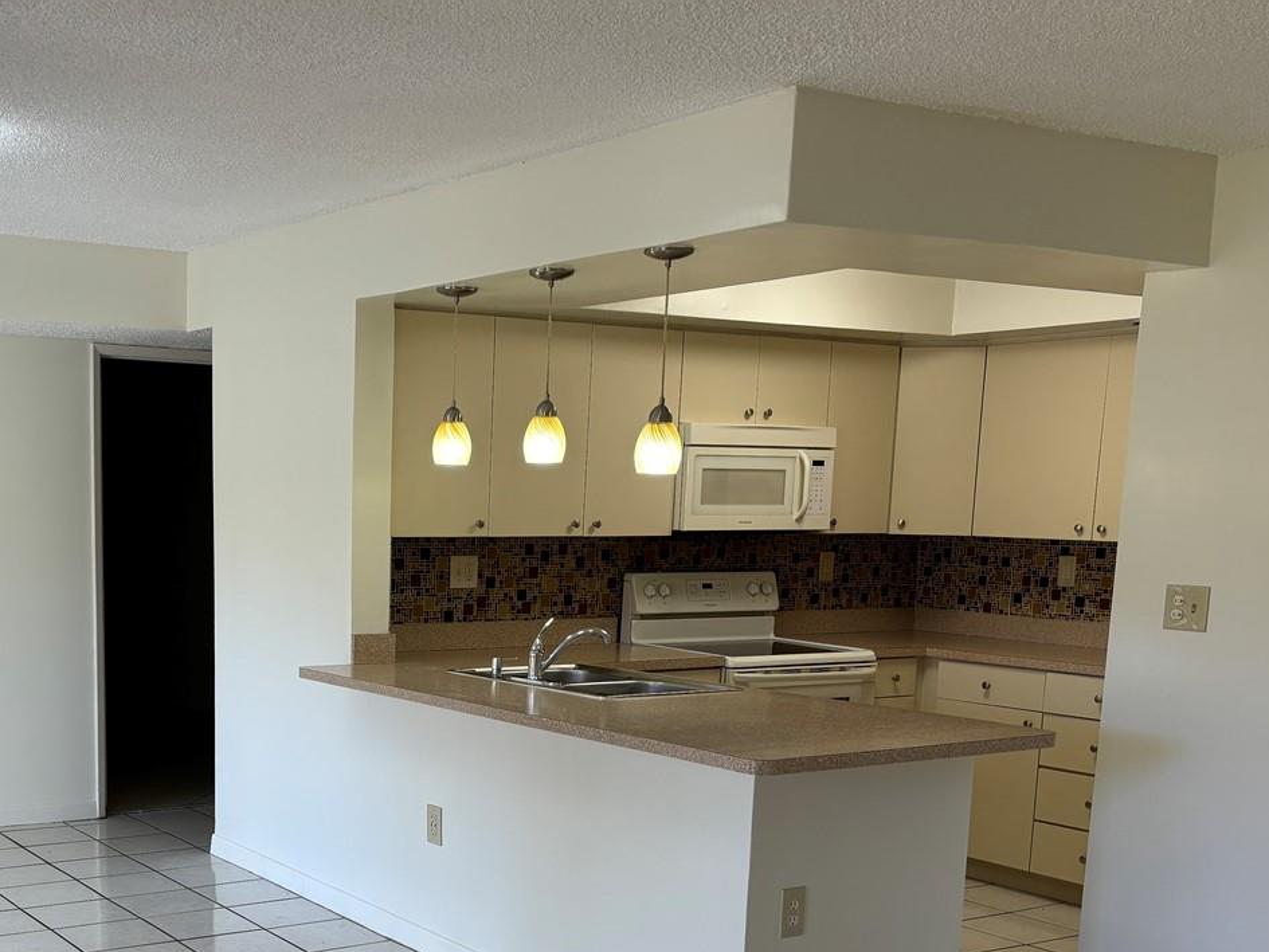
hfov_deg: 42.0
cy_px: 772
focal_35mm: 44
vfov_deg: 31.9
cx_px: 365
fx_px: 1613
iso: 50
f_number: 1.6
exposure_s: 1/120
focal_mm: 5.96
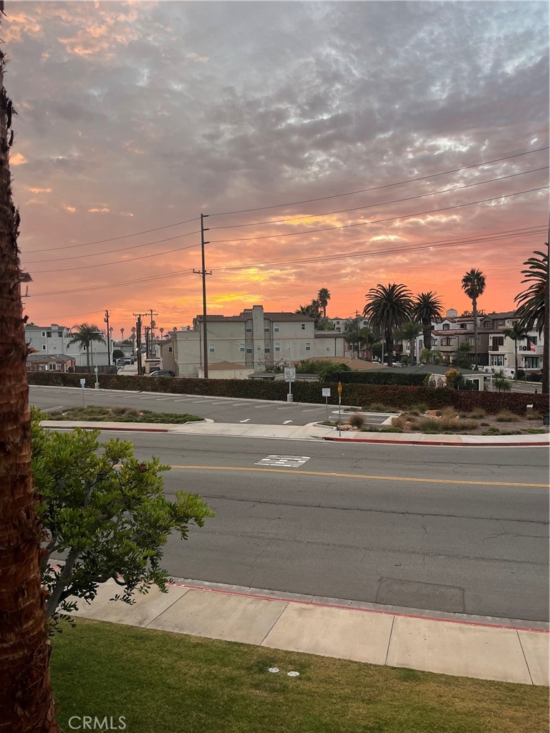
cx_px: 275
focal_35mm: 26
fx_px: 551
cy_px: 366
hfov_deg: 53.1
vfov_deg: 67.3
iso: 80
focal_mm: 5.1
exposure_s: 1/121
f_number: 1.6
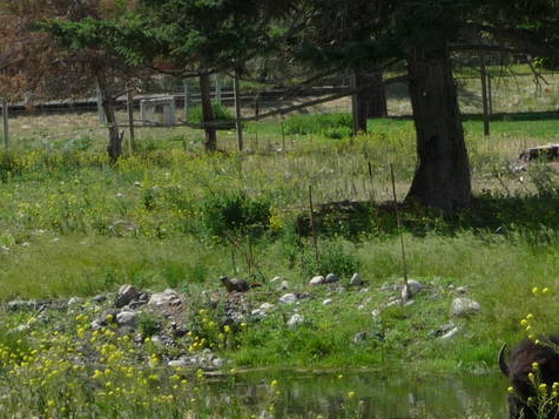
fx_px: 2713
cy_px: -168
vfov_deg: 8.7
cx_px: 378
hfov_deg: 11.7
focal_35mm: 168
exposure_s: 1/640
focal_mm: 8.5
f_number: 4.2
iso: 100
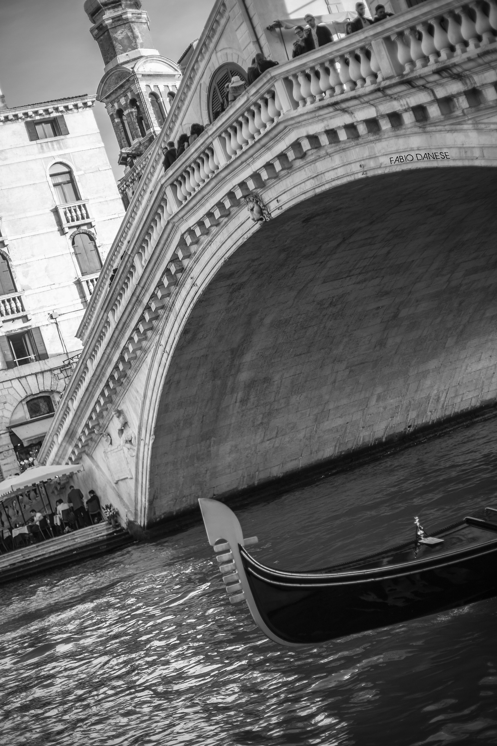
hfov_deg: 27.0
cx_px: 248
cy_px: 373
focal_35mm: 50
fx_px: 1035
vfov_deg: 39.6
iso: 50
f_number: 1.8
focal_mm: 50
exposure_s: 1/1000
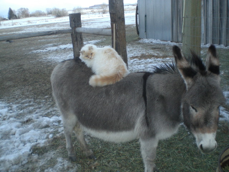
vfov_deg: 37.7
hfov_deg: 49.0
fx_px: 251
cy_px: 86
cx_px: 114
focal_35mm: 38
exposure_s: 1/30
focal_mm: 6.3
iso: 200
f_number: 3.1
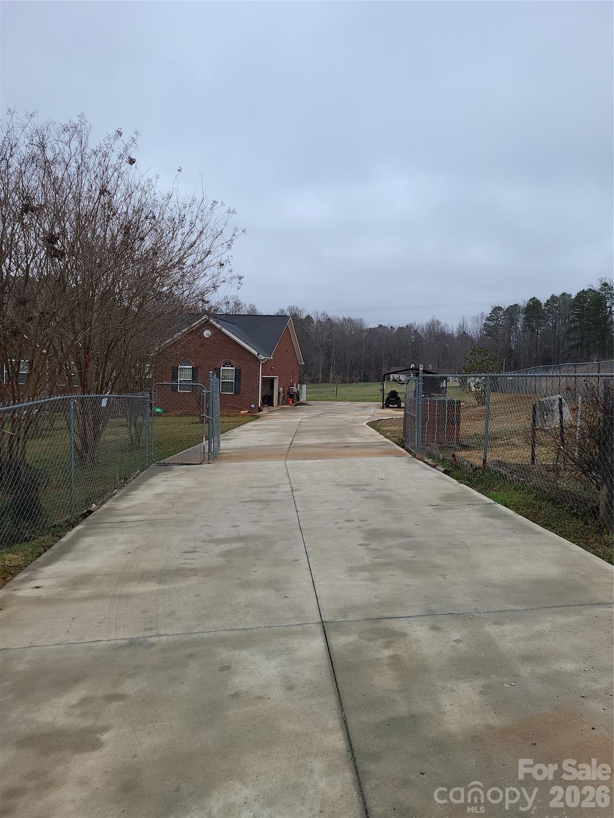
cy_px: 409
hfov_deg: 53.1
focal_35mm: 26
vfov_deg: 67.3
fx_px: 615
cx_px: 307
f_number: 1.8
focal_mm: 5.4
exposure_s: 1/390
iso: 40
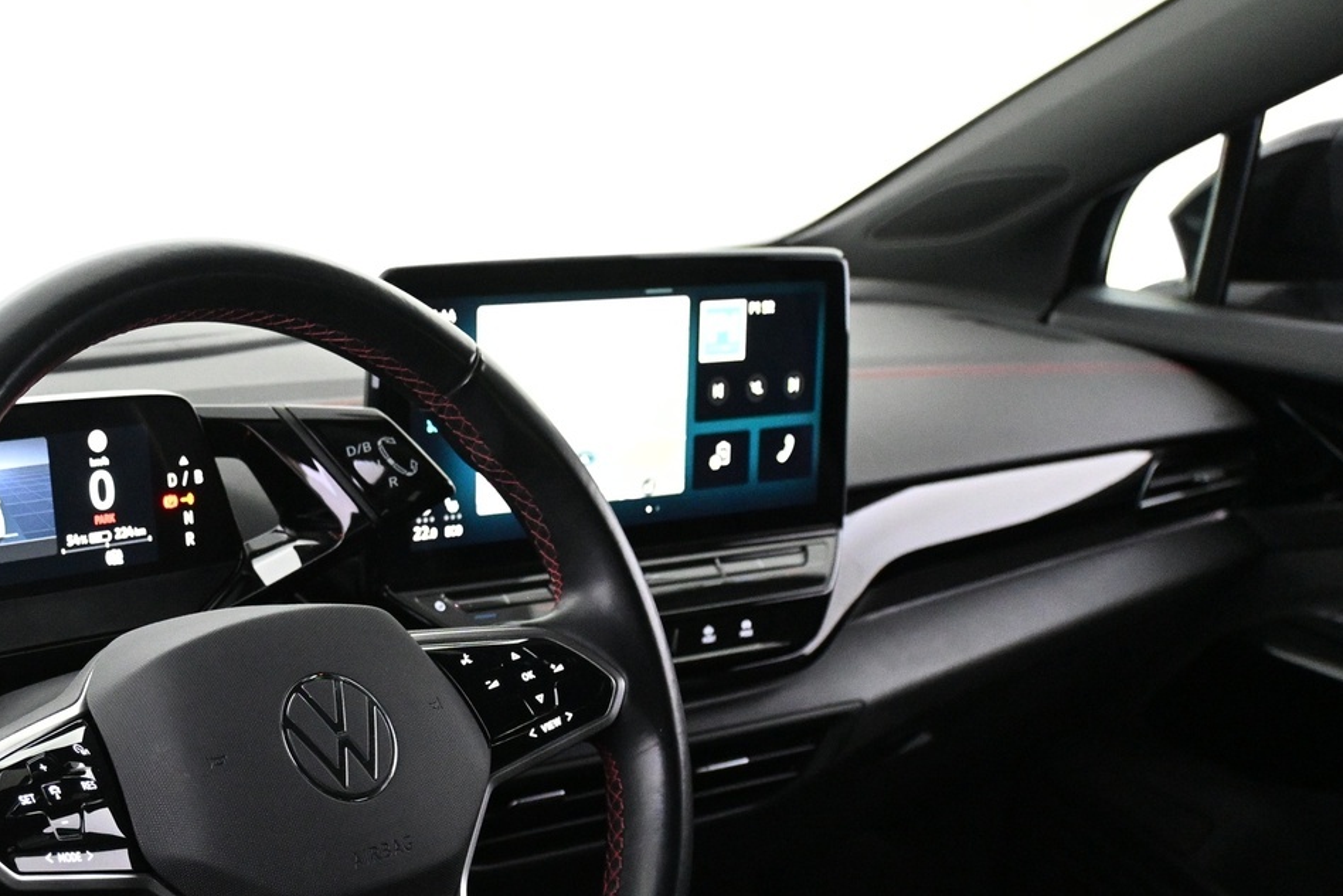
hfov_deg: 36.0
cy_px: 709
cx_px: 309
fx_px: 2009
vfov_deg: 24.7
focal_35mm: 54
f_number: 4
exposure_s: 1/50
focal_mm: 21
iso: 4000
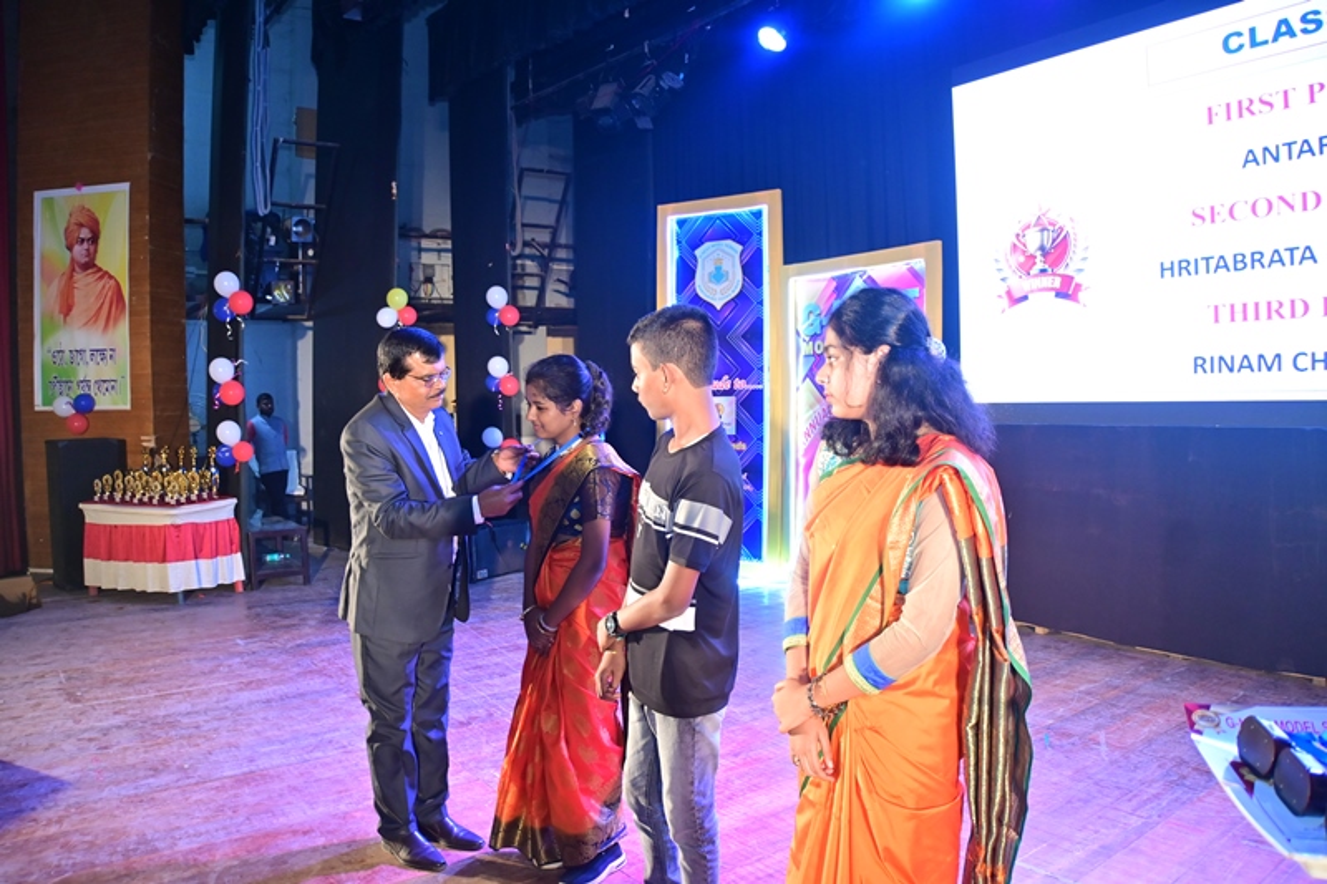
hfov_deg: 43.0
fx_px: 1686
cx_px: 664
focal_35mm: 46
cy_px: 442
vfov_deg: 29.4
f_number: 4.8
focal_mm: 30.5
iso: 800
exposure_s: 1/100
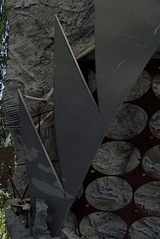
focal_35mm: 80
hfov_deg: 8.3
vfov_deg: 25.2
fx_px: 533
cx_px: -476
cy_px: 167
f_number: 9
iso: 200
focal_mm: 14
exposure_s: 1/160
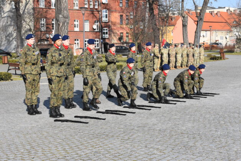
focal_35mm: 57
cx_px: 120
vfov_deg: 23.8
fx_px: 382
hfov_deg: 35.0
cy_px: 80
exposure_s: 1/1250
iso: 2500
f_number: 18
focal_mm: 38
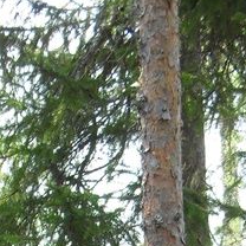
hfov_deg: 12.1
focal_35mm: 144
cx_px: 62
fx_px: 1158
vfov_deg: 10.6
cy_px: 568
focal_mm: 6.3
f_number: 3.2
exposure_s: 1/125
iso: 100
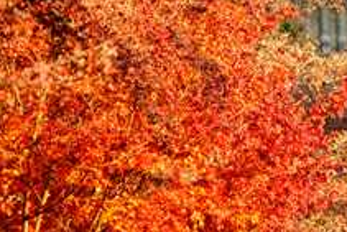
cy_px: 111
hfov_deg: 5.8
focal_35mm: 354
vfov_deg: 3.9
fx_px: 3414
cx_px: 271
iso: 320
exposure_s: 1/200
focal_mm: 187
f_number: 6.3
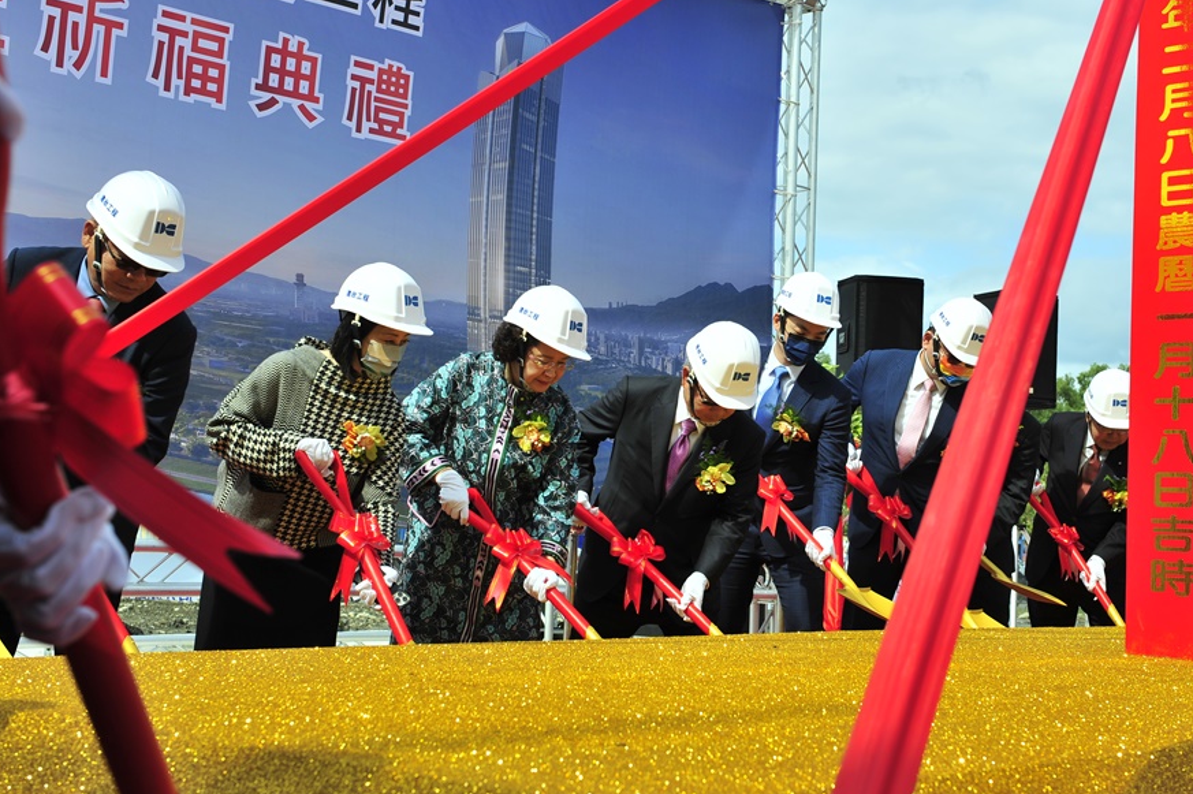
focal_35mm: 61
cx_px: 634
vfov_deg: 22.2
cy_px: 387
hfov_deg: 32.9
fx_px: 2020
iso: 200
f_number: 8
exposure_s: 1/500
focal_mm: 52
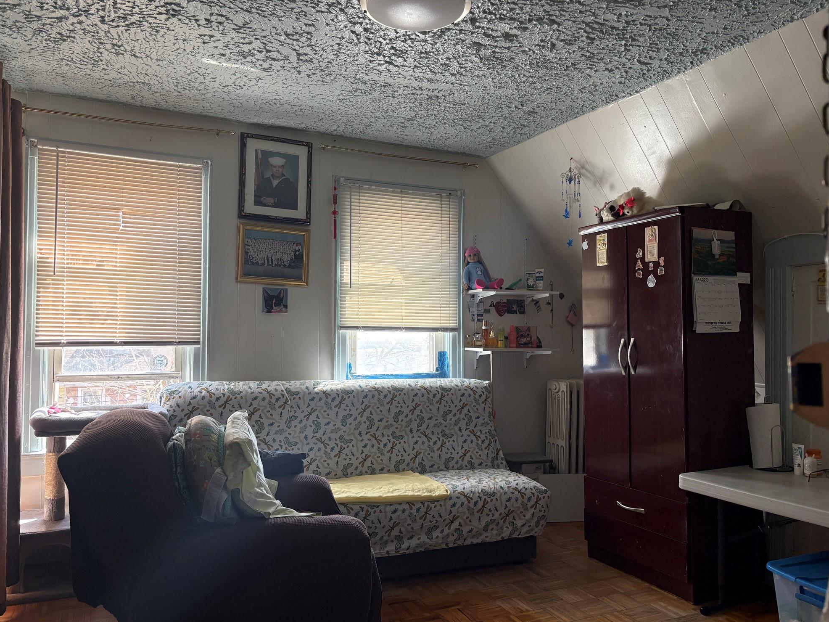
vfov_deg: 51.3
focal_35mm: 27
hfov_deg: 65.3
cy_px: 320
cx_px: 409
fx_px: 647
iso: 125
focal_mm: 5.96
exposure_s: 1/98
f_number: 1.6
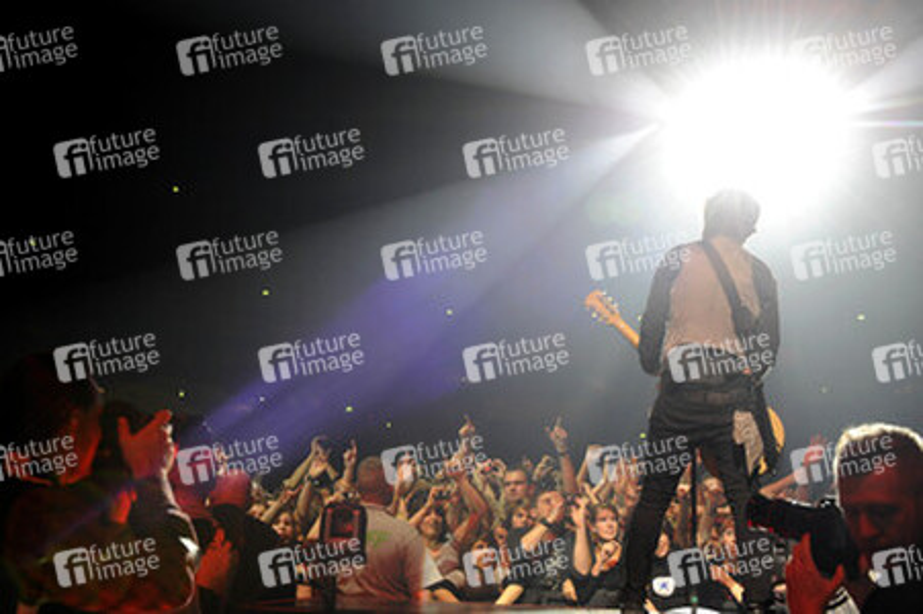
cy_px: 307
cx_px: 462
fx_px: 1230
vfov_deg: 28.0
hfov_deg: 41.1
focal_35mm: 48
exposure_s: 1/200
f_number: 5
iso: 2000
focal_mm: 48
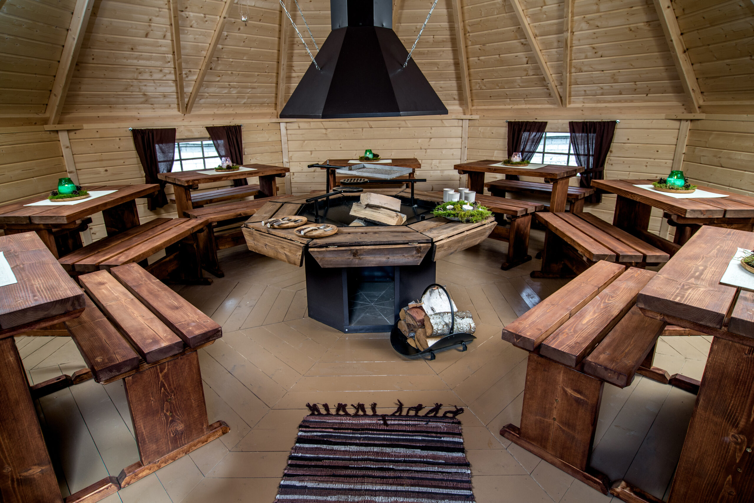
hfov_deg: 84.0
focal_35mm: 20
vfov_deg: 62.0
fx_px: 419
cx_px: 377
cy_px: 252
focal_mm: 20
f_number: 8
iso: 320
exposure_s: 1/60
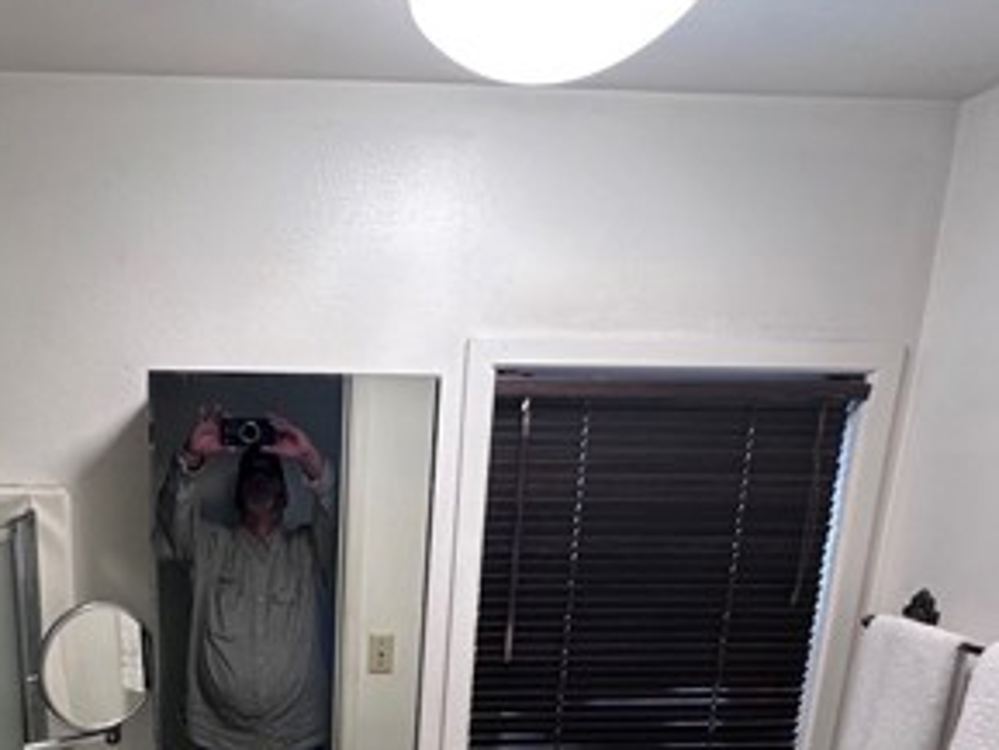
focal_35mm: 31
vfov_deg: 41.9
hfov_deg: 55.7
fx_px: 895
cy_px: 671
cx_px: 259
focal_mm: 2.22
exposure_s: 1/120
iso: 250
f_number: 2.2
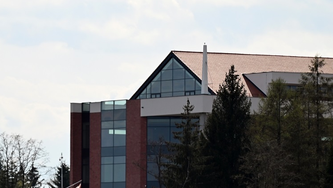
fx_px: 3709
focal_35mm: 420
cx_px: 102
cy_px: 174
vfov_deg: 2.9
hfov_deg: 5.1
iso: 140
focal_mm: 200
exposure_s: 1/1000
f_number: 5.6
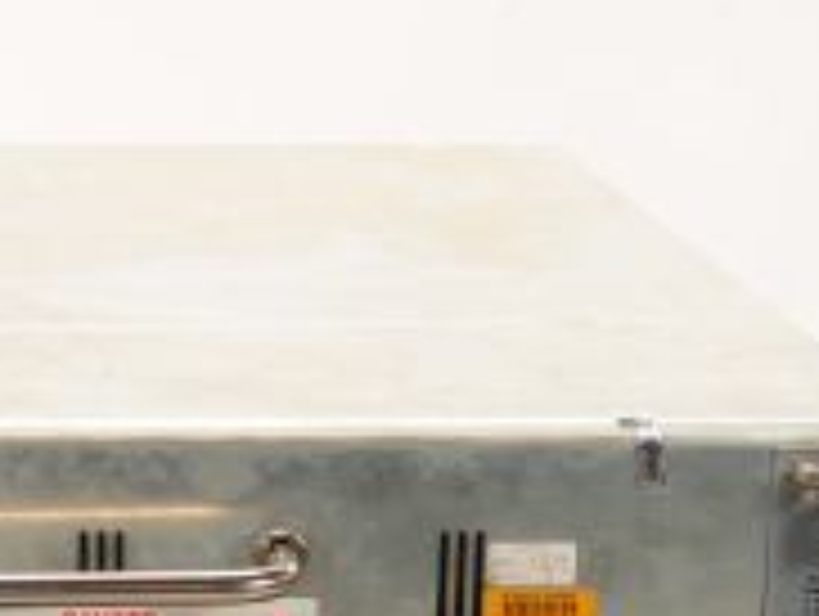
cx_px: 112
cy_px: 807
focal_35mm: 158
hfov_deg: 12.4
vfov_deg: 9.3
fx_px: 3743
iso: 320
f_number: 13
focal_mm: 50
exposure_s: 1/160
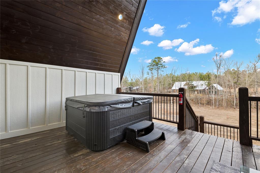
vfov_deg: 73.6
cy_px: 86
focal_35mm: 16
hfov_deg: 96.8
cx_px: 130
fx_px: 115
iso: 250
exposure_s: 1/30
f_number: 9
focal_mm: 16
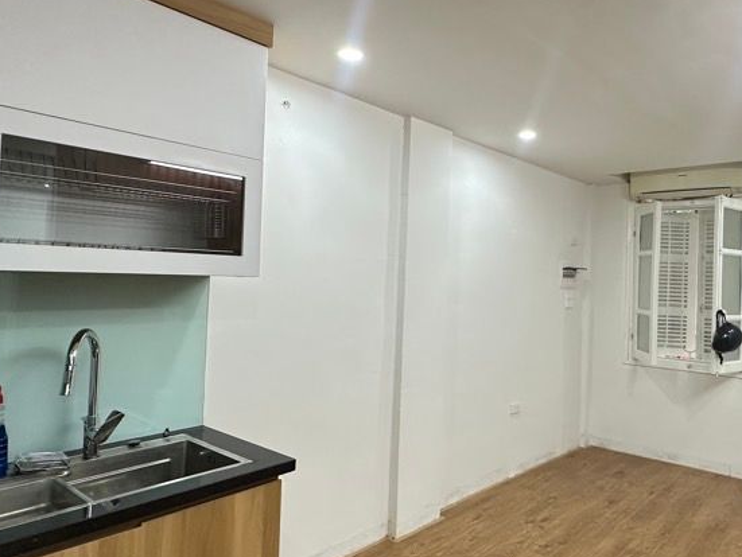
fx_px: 558
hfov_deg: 66.5
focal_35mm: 26
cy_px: 264
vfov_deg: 53.1
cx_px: 452
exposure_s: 1/100
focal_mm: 2.22
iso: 250
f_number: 2.2
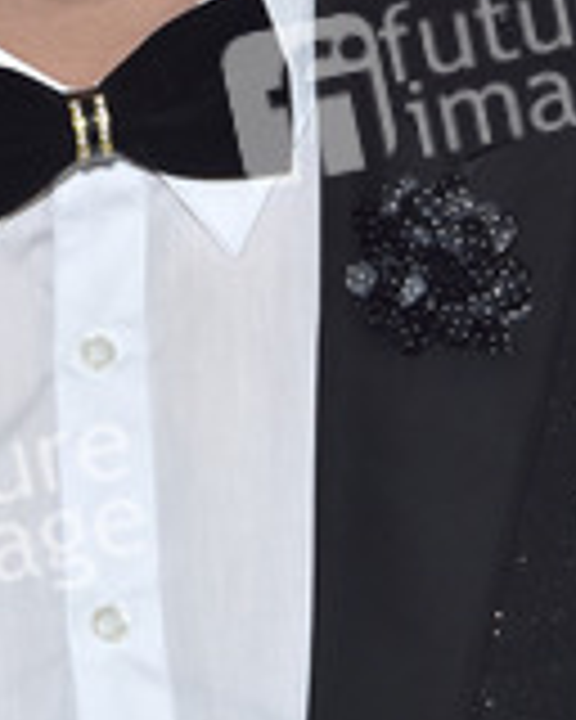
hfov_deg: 6.3
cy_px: -144
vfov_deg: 7.8
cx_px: 47
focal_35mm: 246
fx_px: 5242
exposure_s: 1/250
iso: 1250
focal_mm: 105
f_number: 6.3
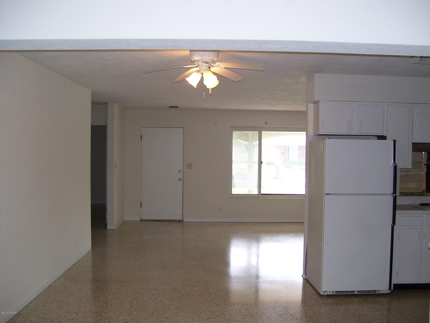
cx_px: 215
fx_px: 447
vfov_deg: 39.7
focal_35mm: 36
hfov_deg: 51.4
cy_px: 162
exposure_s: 1/60
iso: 80
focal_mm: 6
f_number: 2.7
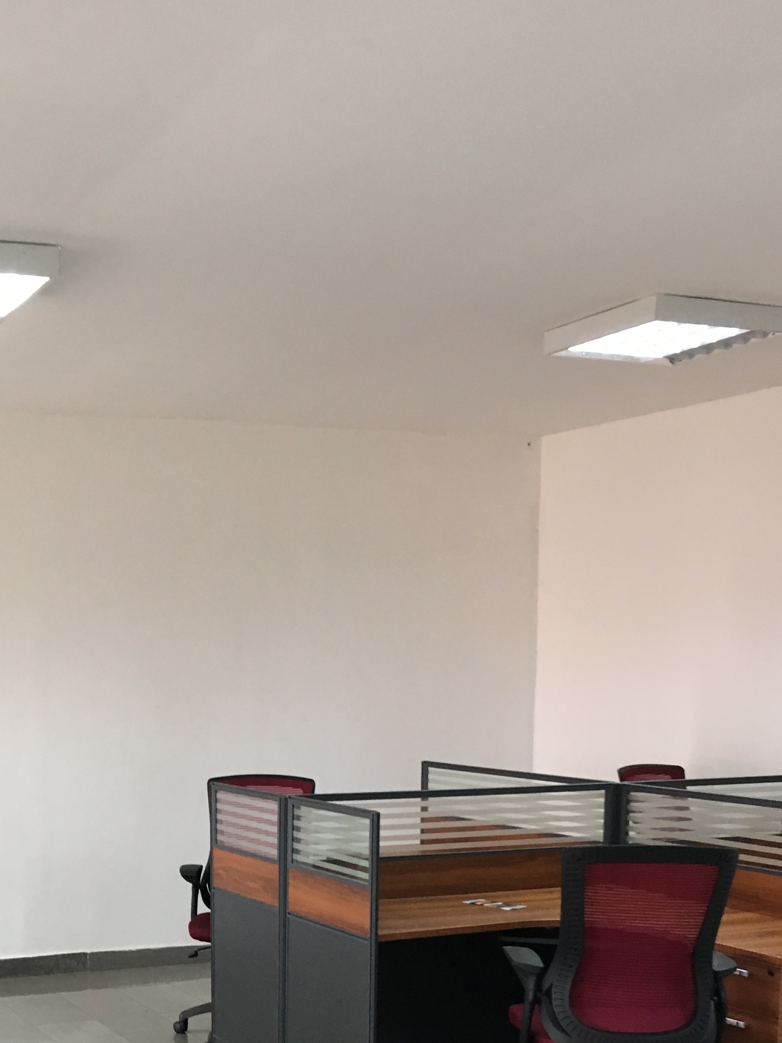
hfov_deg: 28.3
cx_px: 132
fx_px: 1506
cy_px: 886
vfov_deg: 36.4
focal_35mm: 50
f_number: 2.2
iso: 125
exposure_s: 1/33
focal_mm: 4.15
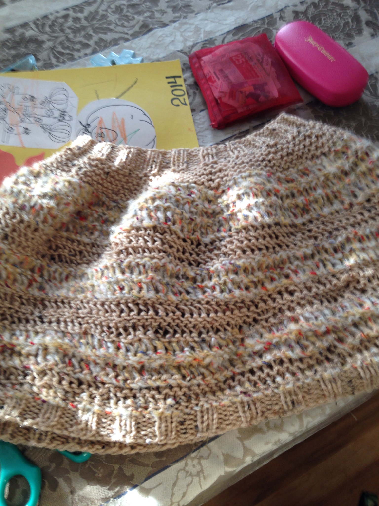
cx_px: 190
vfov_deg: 55.4
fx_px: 482
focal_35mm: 33
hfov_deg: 42.9
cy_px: 253
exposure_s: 1/20
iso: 64
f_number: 2.4
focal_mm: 4.12
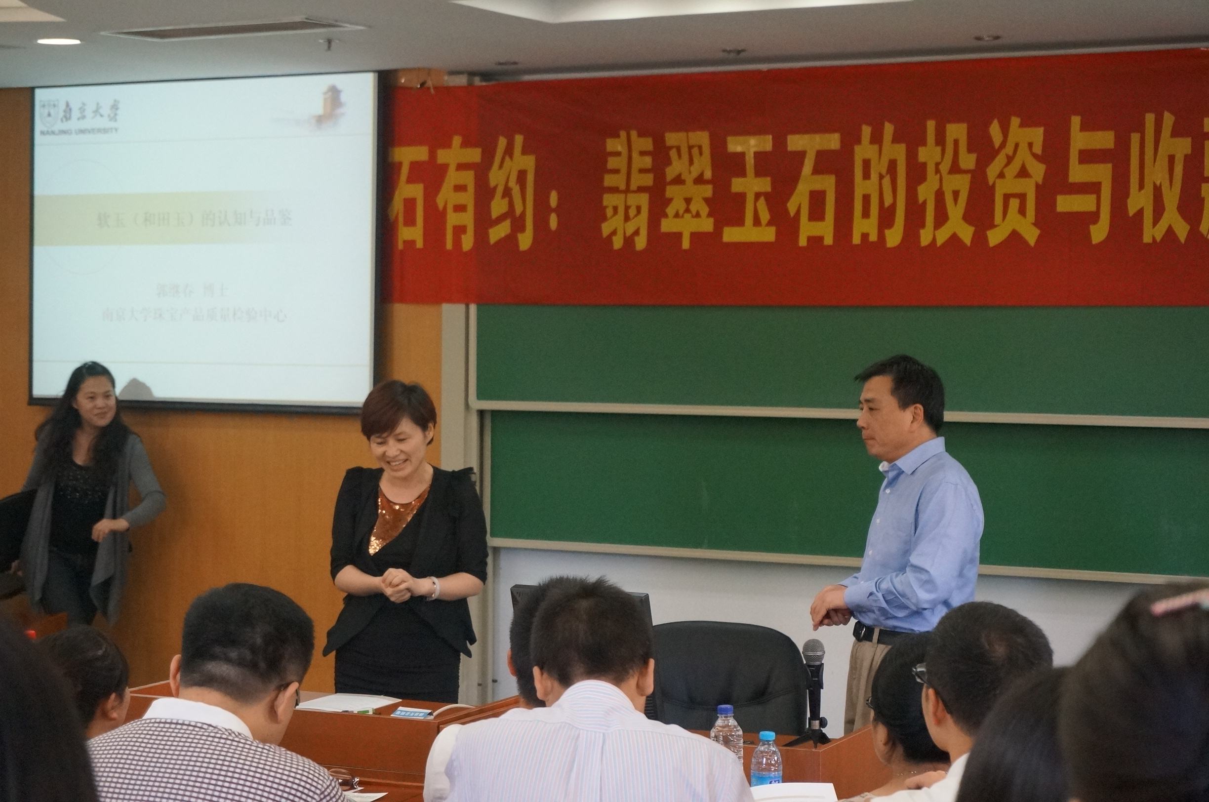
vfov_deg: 18.1
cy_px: 401
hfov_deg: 27.0
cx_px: 604
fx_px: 2515
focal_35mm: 75
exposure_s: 1/160
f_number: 5.6
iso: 2500
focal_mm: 50
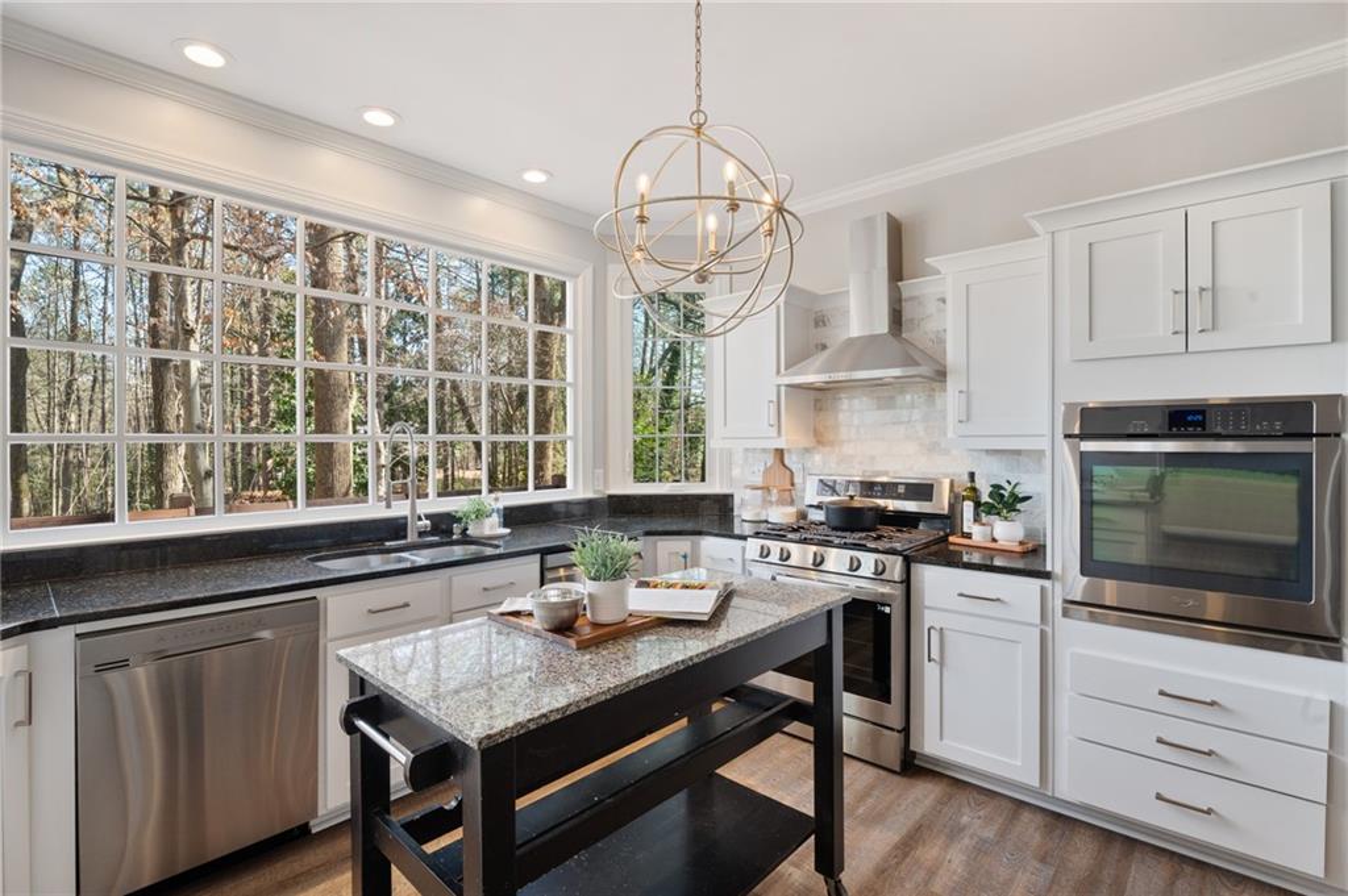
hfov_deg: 94.3
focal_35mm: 17
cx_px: 674
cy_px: 448
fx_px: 625
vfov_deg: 71.3
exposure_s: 1
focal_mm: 16.7
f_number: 10
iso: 400
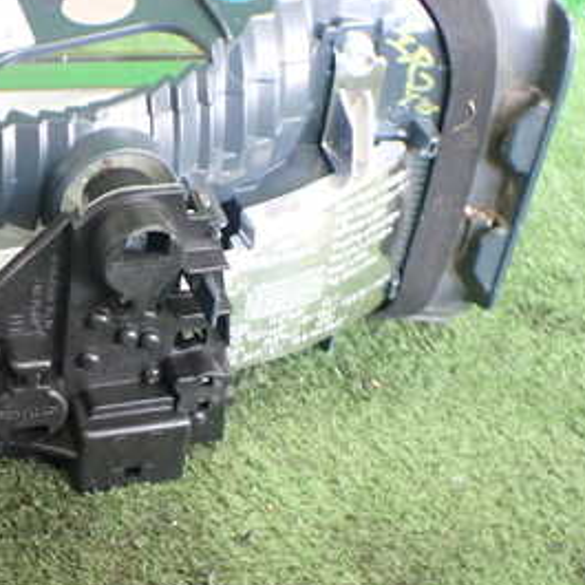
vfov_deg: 28.4
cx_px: 44
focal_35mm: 60
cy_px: 196
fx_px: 1147
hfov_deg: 27.4
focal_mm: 5.4
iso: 800
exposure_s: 1/80
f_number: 2.3
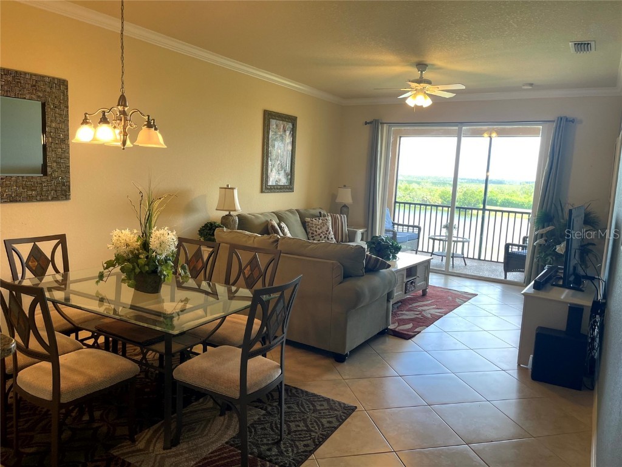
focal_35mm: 25
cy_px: 234
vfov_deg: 54.9
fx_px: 449
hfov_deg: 69.4
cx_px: 311
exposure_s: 1/120
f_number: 1.6
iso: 64
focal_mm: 5.1
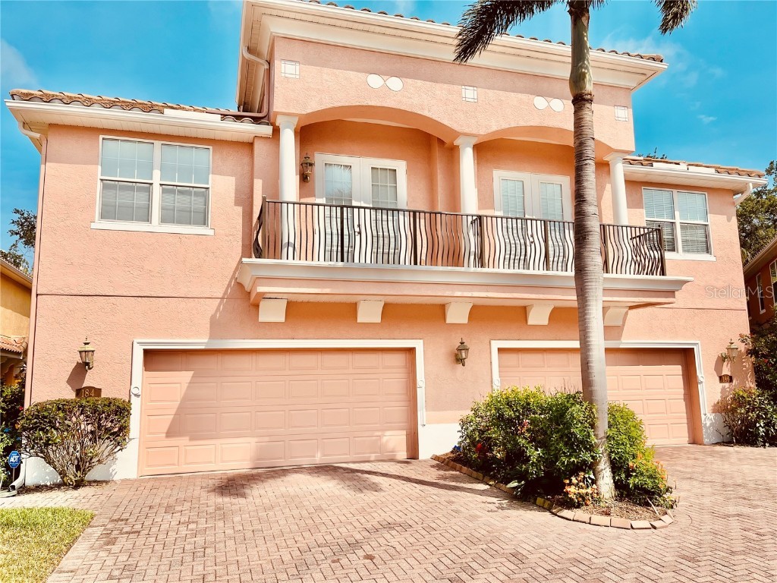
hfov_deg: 67.3
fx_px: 584
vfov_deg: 53.1
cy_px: 292
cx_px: 388
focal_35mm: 26
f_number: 1.6
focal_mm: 5.1
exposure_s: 1/6173
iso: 50
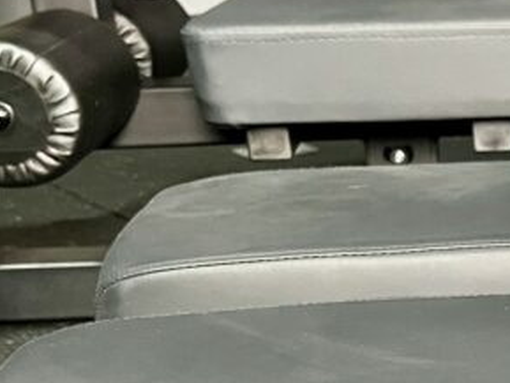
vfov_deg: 15.9
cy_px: 344
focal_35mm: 92
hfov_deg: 19.3
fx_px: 1356
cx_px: 702
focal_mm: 5.1
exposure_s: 1/45
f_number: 1.6
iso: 500
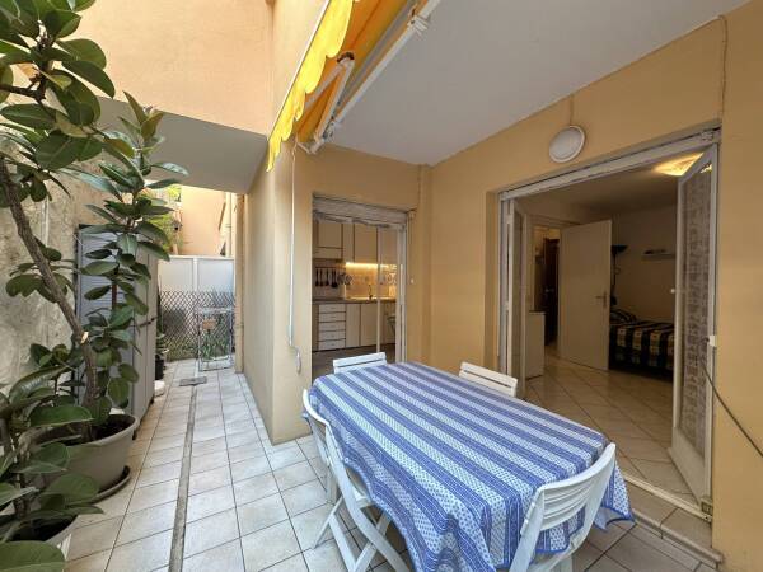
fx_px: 309
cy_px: 286
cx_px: 382
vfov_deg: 85.7
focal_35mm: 14
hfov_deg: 102.1
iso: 64
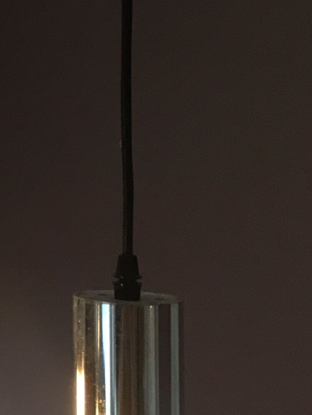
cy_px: 51
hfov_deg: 11.7
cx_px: -259
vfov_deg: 16.6
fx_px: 1405
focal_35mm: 117
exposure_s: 1/33
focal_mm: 4.15
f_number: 2.2
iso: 50
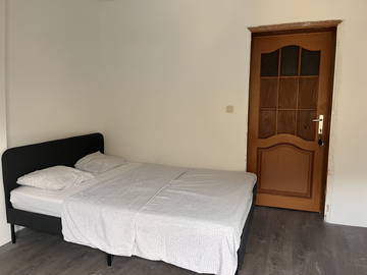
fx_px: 276
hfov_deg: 67.3
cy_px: 138
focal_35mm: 26
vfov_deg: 53.1
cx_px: 184
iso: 125
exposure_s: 1/93
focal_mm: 5.1
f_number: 1.6
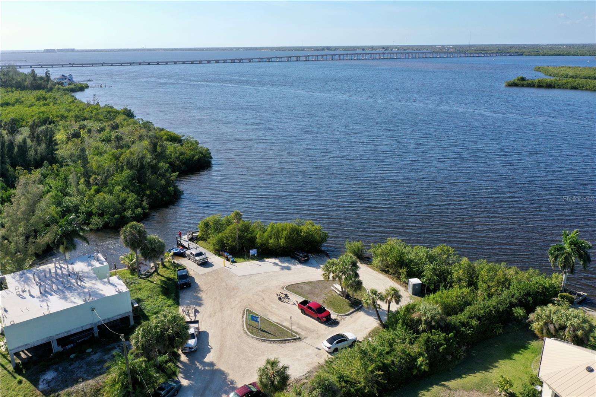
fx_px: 463
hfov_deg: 65.5
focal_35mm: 28
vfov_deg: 46.4
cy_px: 198
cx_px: 298
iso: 100
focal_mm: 10.26
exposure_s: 1/400
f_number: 5.6
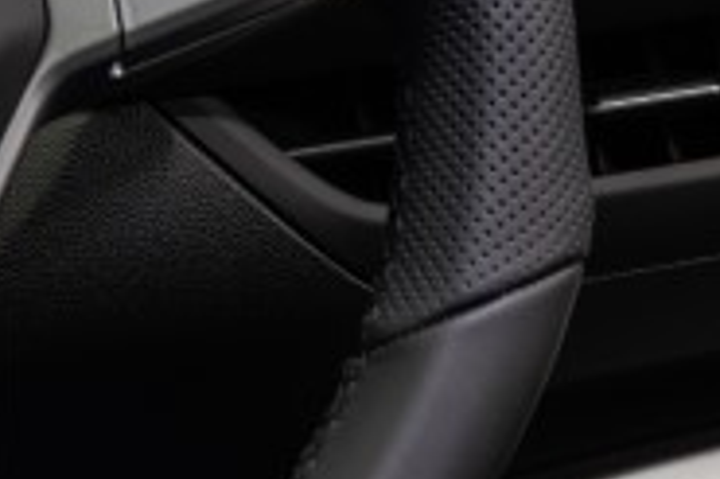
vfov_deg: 5.6
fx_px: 4656
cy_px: 1213
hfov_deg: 8.3
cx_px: 1545
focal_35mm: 233
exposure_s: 1
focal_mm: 42
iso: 100
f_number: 6.3
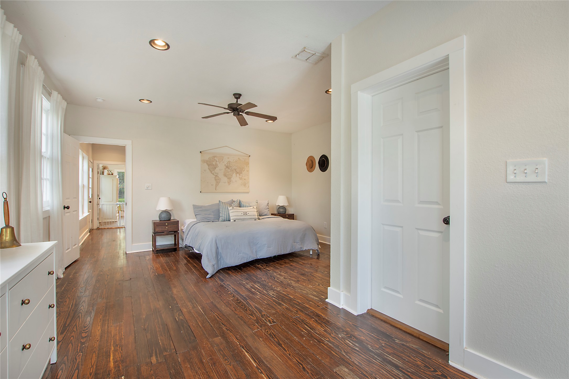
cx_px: 284
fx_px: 237
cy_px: 190
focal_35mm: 15
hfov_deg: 100.4
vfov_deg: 77.3
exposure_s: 1/8
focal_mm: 10
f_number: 8
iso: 100
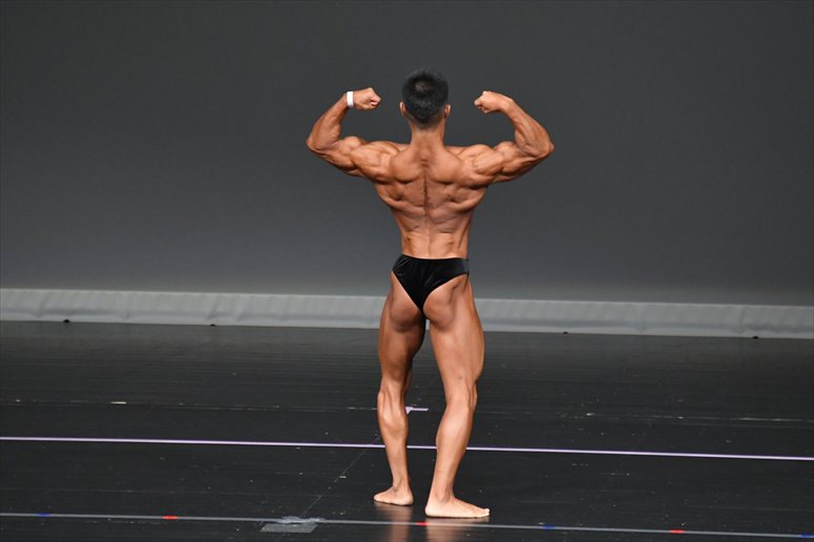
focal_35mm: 375
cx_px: 407
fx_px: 8475
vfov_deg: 3.7
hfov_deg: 5.5
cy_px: 271
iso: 4000
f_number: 5.6
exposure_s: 1/400
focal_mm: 250
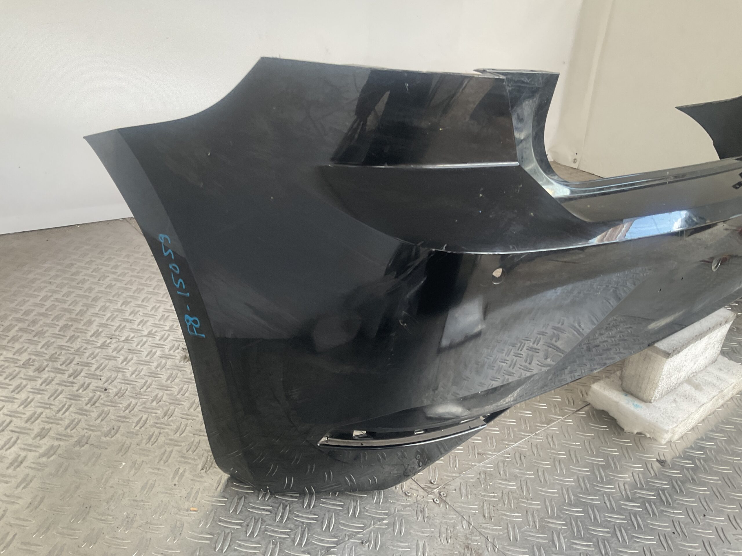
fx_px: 622
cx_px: 371
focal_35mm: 29
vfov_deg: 48.2
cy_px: 278
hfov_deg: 61.7
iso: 50
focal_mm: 3
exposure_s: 1/50
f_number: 1.8
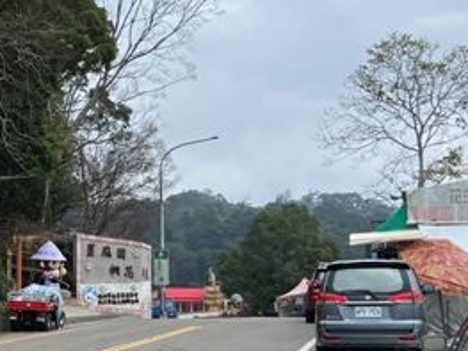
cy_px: 248
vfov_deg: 18.6
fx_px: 1068
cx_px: 73
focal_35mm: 79
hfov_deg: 24.2
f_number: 1.5
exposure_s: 1/3831
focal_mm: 5.7
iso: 50
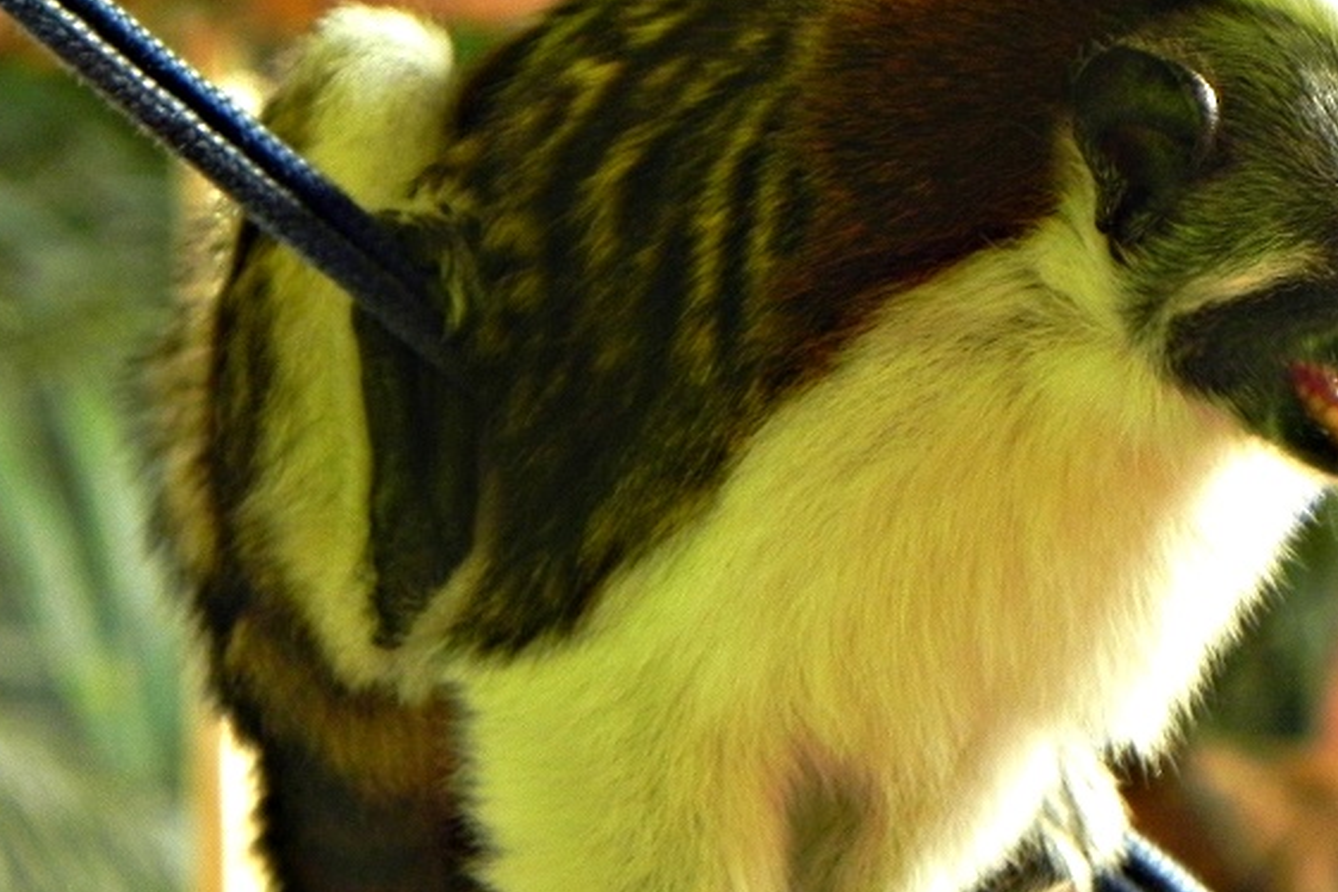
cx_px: 975
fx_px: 10183
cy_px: 346
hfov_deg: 7.5
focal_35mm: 274
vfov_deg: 5.0
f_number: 4.5
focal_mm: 28.8
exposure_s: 1/60
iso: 200
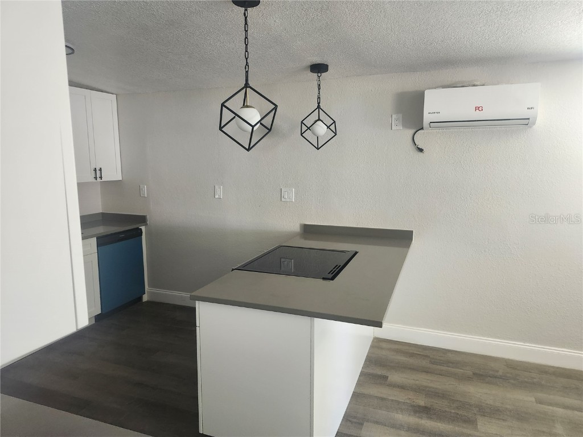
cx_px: 292
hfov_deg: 73.9
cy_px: 218
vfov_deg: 58.9
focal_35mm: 23
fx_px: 387
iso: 400
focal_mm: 5.54
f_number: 1.8
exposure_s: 1/120
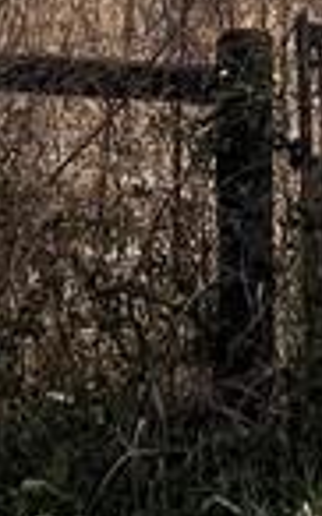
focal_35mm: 178
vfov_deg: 11.0
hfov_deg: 7.3
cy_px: -424
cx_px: 329
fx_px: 2504
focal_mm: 6.76
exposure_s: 1/7353
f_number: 1.78
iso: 80
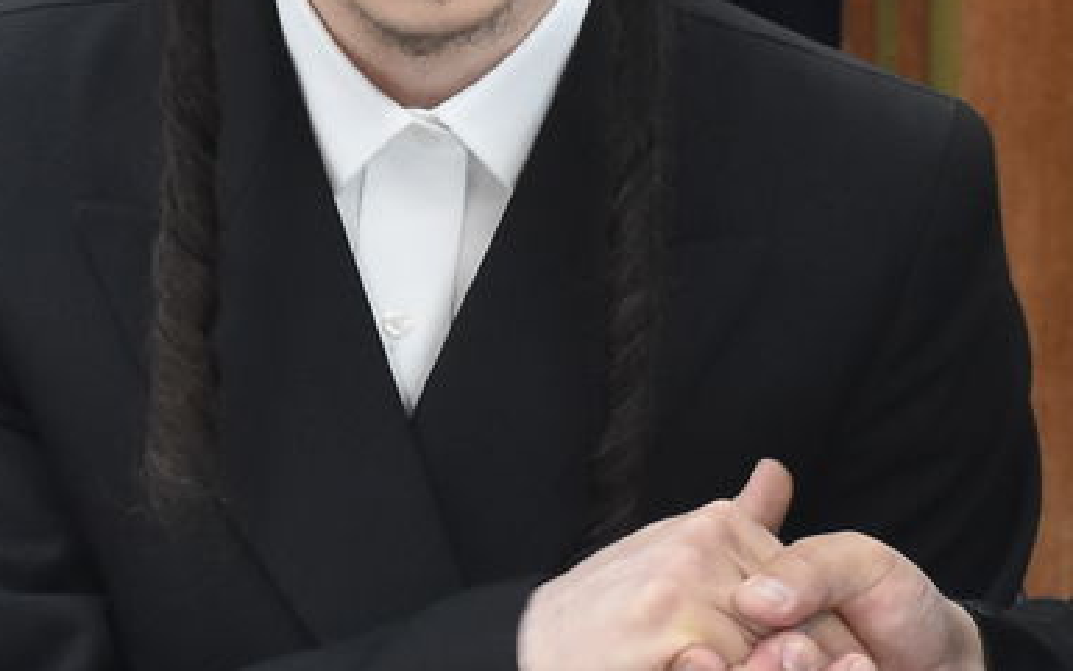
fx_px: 8455
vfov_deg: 4.5
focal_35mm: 289
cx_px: 1084
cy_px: 150
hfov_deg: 7.2
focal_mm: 52
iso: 1600
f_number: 6.3
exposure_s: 1/100
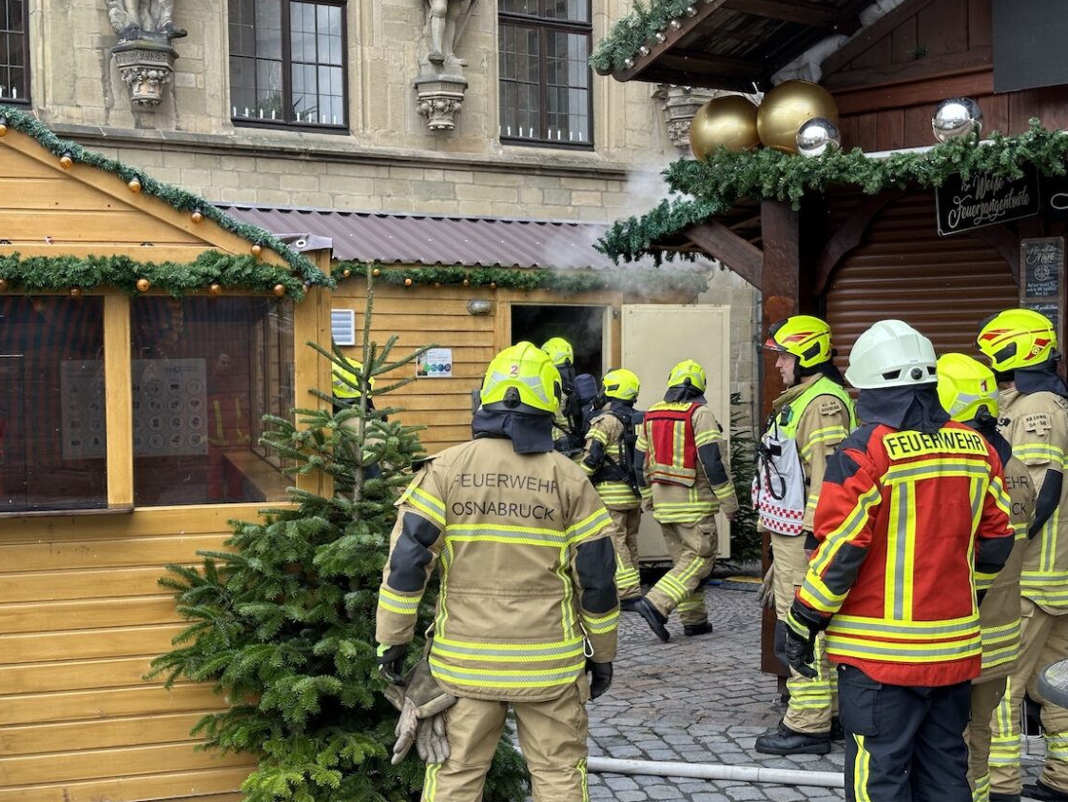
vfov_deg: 29.1
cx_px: 520
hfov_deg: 38.2
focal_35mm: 50
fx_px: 1543
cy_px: 394
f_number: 1.78
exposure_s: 1/121
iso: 50
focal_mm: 6.86
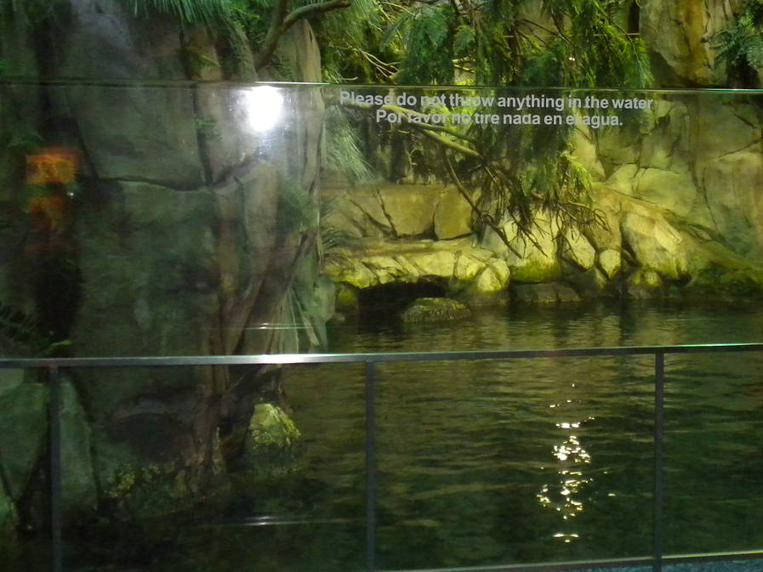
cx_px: 558
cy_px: 224
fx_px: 1455
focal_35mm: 66
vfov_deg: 22.2
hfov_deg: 29.0
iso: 400
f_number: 3.5
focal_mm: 6.6
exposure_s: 1/30
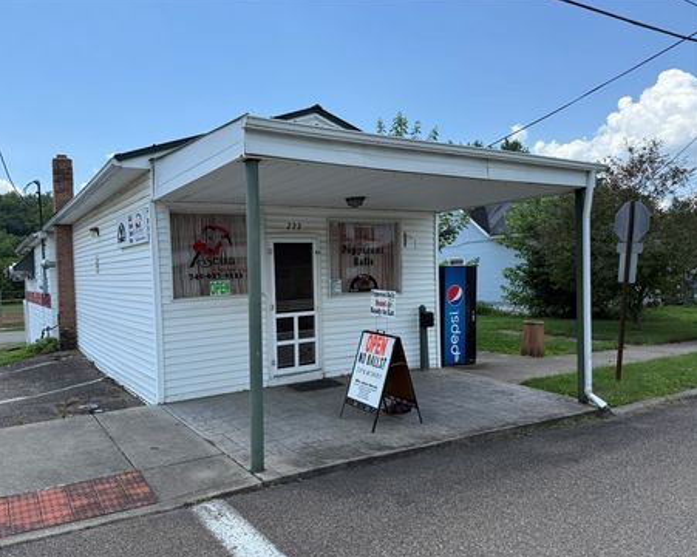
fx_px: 536
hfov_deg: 65.9
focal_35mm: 26
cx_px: 312
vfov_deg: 54.9
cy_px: 285
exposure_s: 1/3279
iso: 80
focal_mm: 6.76
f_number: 1.78
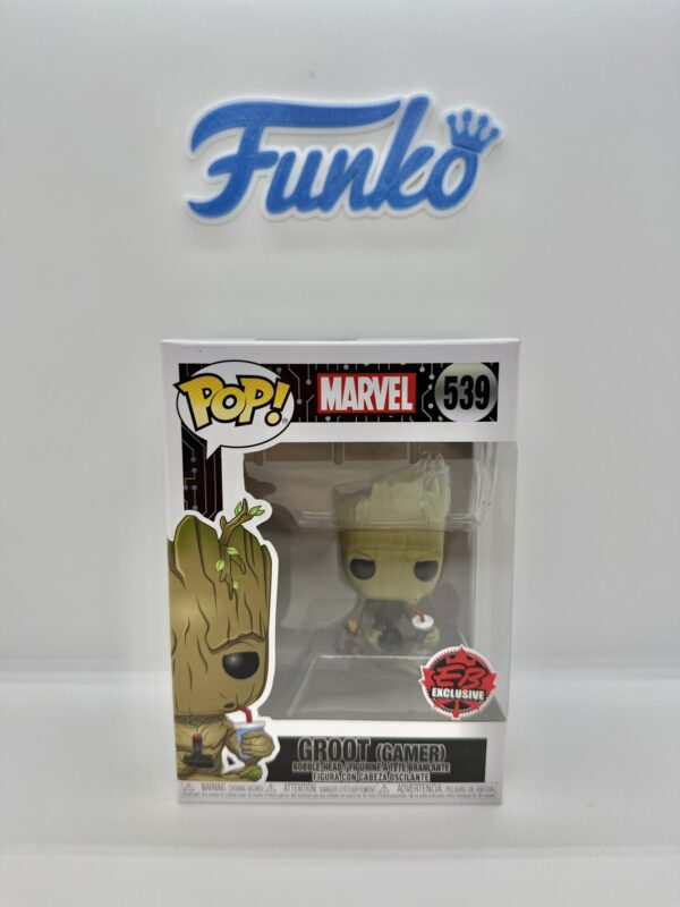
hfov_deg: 56.8
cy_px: 454
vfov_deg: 71.6
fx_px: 629
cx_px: 340
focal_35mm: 24
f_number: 1.78
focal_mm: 6.76
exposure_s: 1/293
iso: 80
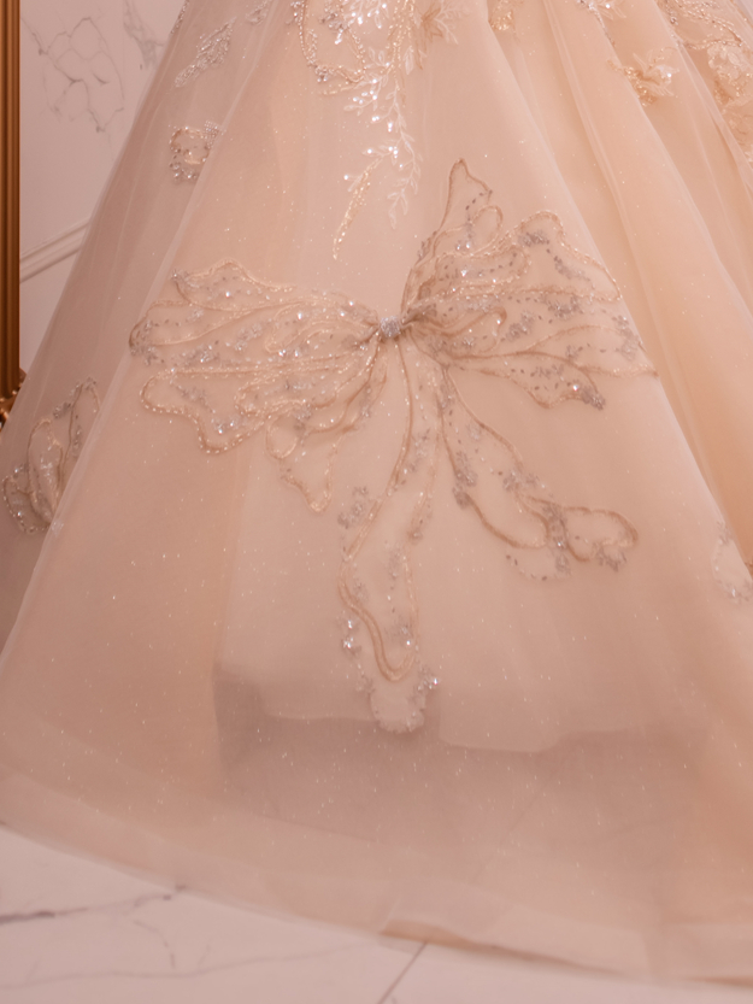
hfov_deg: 14.1
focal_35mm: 105
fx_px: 3045
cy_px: -378
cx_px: 428
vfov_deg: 17.3
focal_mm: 45
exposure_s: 1/400
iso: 400
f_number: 3.2
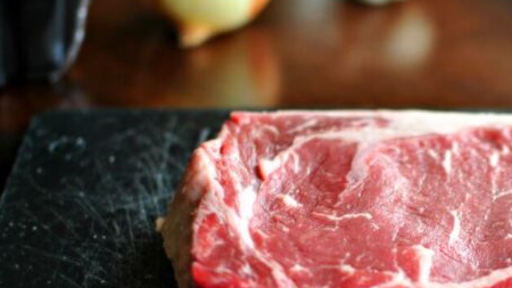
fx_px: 1275
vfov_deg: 12.8
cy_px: 222
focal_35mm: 94
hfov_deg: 22.4
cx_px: 416
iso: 160
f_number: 2
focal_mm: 35
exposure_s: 1/60
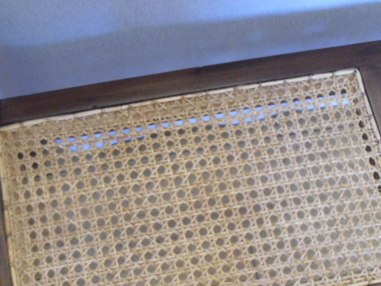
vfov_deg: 26.4
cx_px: 128
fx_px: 605
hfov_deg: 34.6
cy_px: 199
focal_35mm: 55
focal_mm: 6.3
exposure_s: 1/25
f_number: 3.1
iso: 800
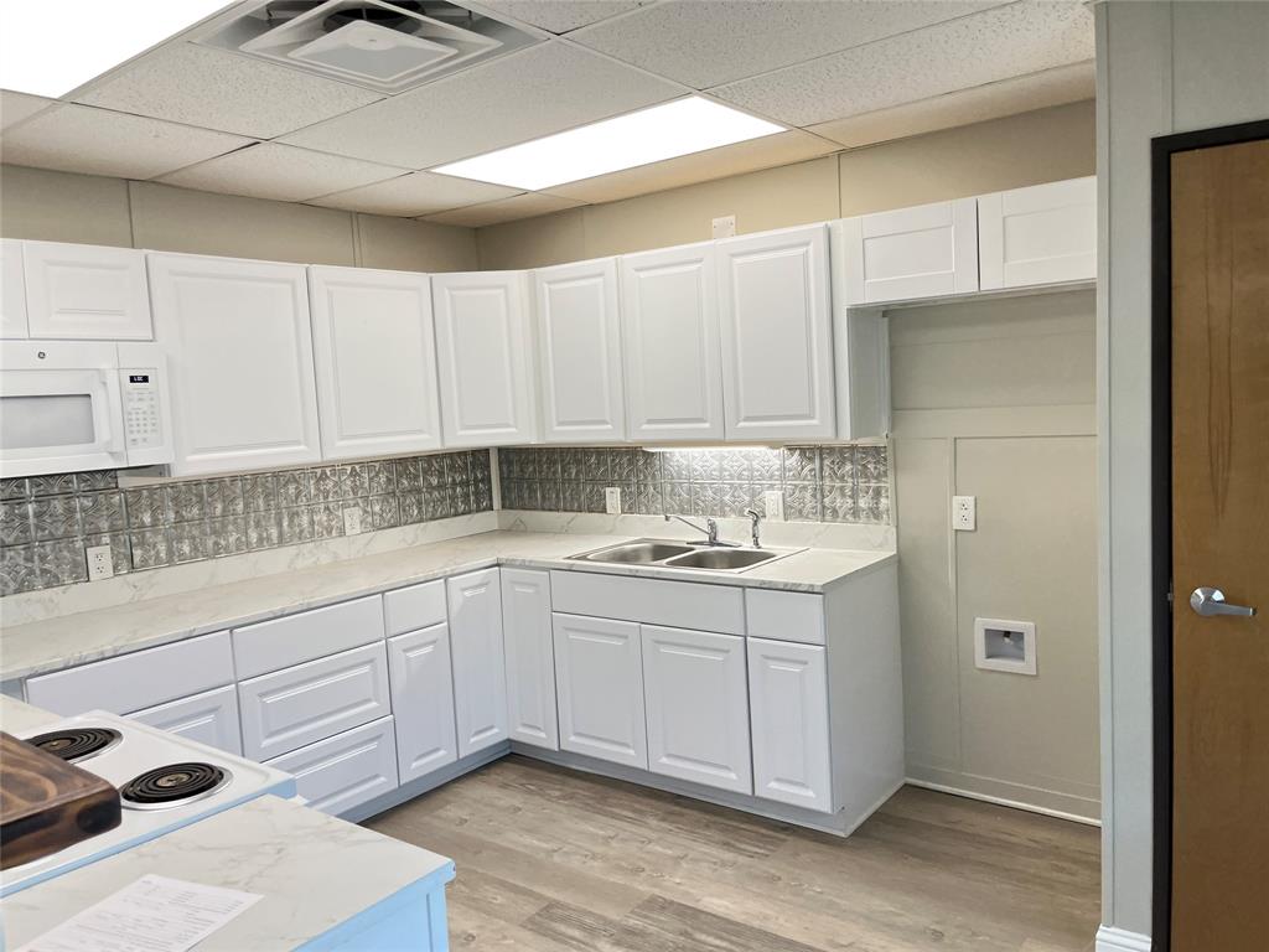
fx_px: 953
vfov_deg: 53.1
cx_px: 634
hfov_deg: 67.3
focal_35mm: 26
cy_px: 476
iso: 80
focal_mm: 5.1
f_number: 1.6
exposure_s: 1/120
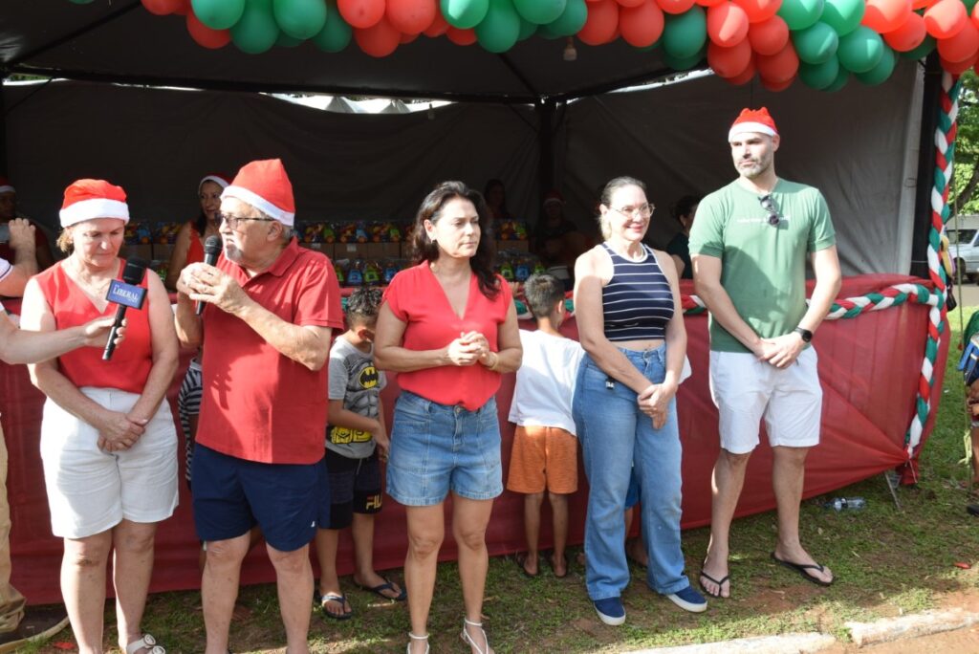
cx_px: 490
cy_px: 327
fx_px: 898
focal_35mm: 33
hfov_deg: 57.2
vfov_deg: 40.0
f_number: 8
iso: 400
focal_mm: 22
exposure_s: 1/250
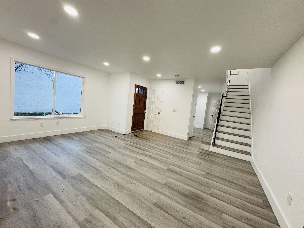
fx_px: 123
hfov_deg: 102.1
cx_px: 152
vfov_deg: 85.7
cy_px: 114
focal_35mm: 14
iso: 160
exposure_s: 1/120
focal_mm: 2.22
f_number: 2.2
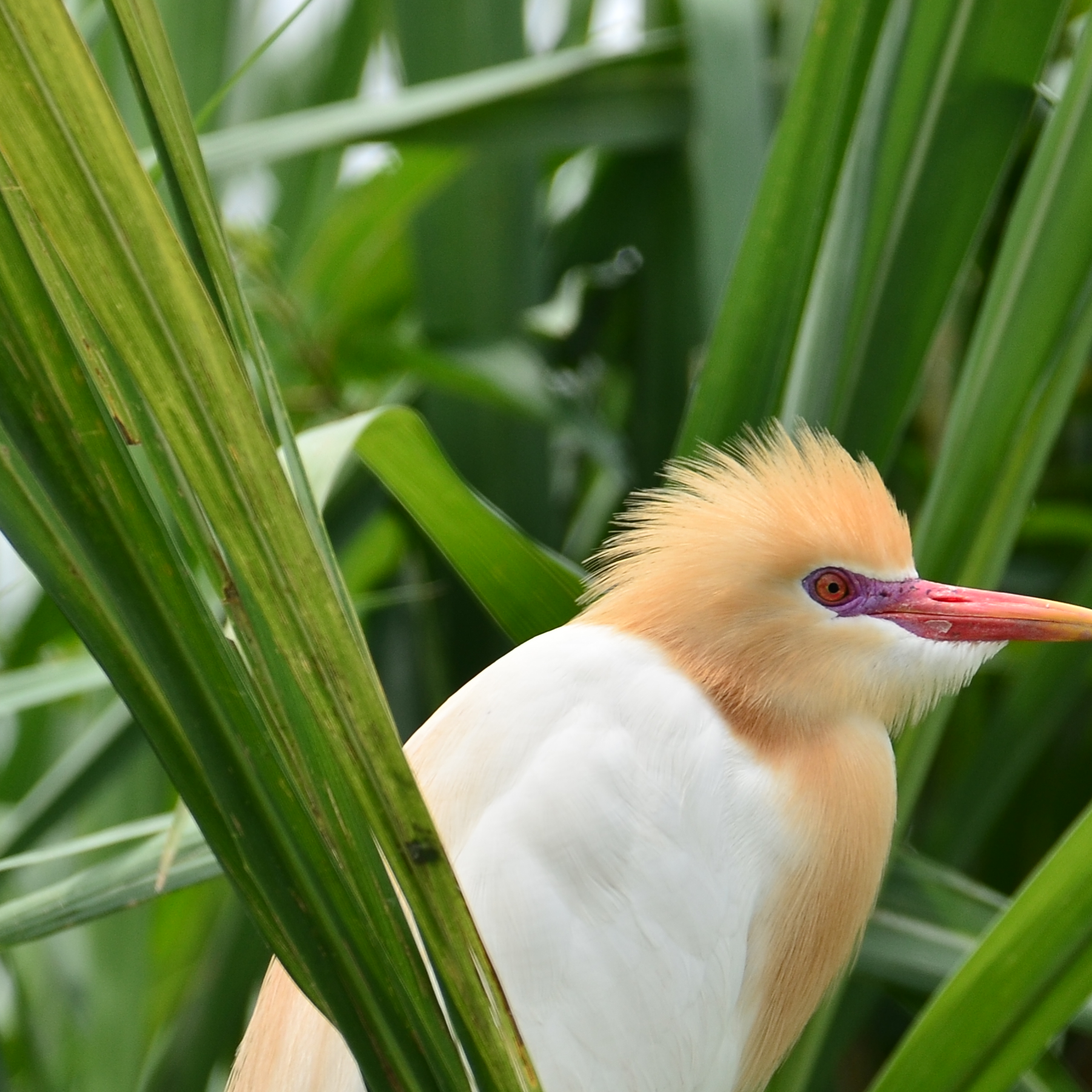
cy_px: 637
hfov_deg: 1.8
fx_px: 34762
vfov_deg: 1.8
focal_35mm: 974
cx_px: 697
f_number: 5.6
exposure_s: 1/640
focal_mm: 280
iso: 125
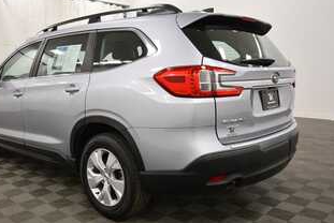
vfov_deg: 36.9
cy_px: 114
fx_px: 334
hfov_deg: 52.7
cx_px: 132
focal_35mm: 36
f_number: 5.6
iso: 800
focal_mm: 19
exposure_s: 1/160
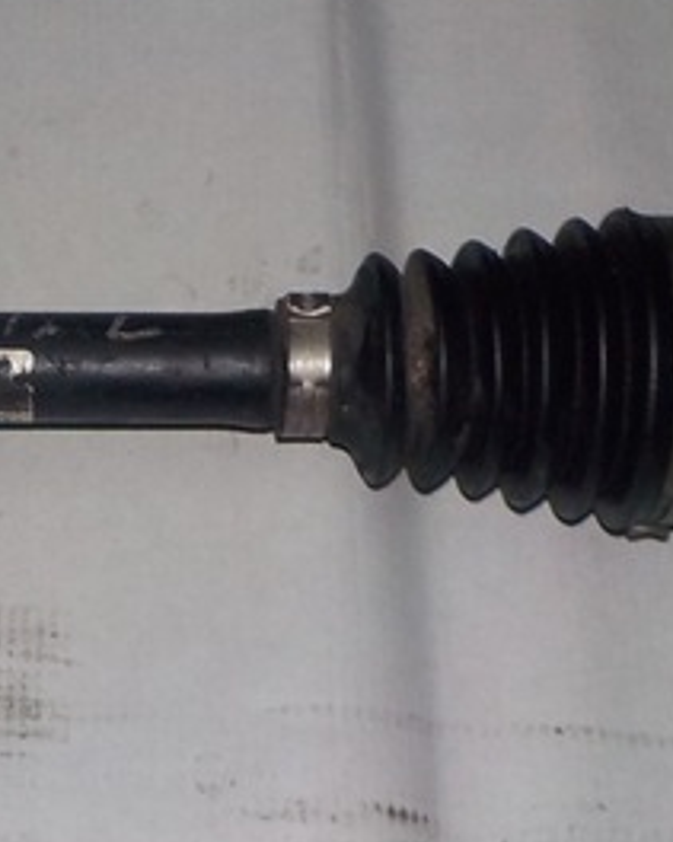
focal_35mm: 80
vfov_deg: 23.8
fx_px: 1993
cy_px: 354
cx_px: 0
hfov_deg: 18.7
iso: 200
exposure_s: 1/30
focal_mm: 4.1
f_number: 3.3
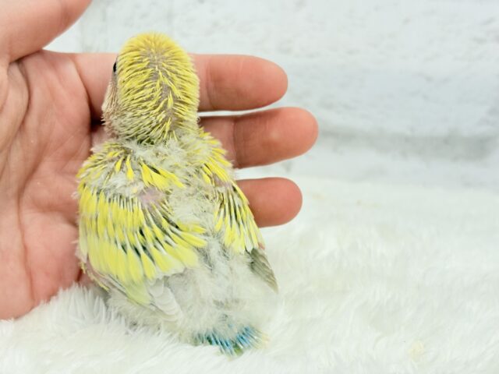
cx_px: 250
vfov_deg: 28.0
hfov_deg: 36.8
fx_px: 750
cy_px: 187
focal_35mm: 52
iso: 40
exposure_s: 1/50
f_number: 1.6
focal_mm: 5.96
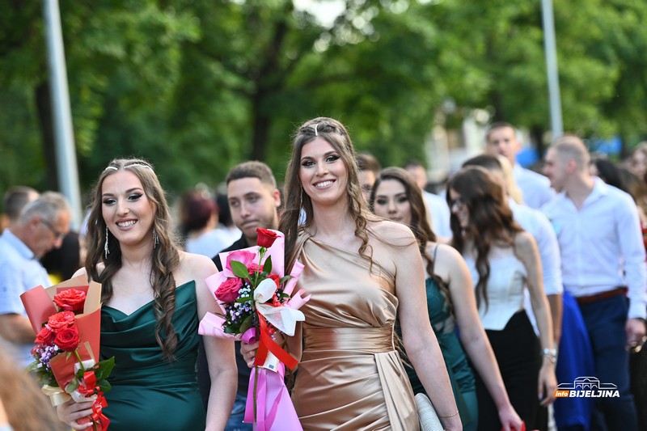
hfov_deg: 18.3
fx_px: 2012
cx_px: 324
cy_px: 216
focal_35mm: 112
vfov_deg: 12.2
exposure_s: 1/800
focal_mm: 112
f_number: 2.8
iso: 800
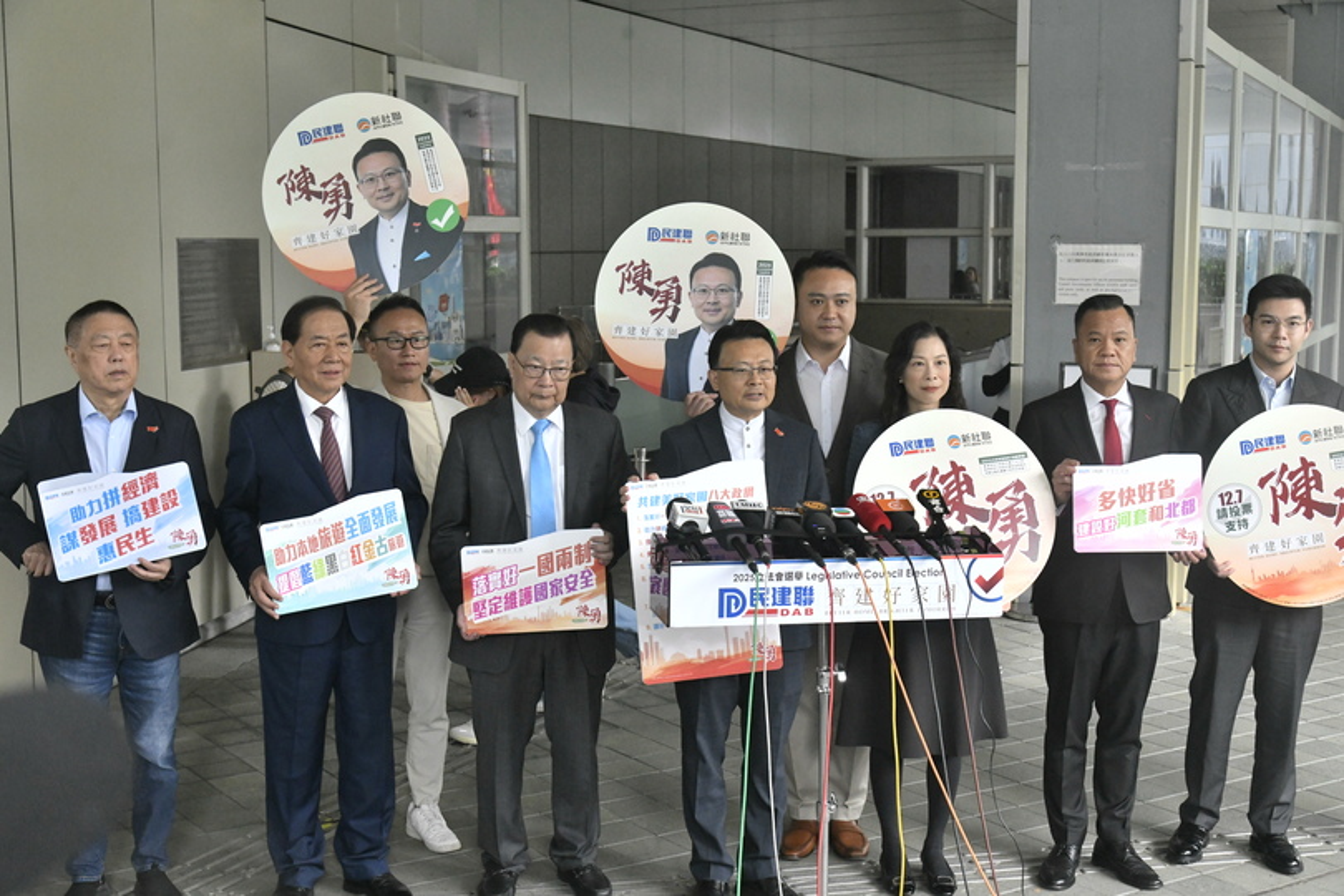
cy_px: 448
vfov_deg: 28.1
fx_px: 1792
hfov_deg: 41.1
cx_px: 672
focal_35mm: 48
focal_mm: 48
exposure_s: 1/320
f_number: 7.1
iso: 4000
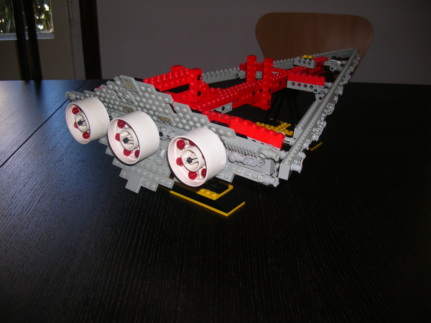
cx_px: 216
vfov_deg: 40.6
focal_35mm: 35
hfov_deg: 52.7
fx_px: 435
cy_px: 162
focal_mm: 5.8
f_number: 2.8
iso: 50
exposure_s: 1/60.1
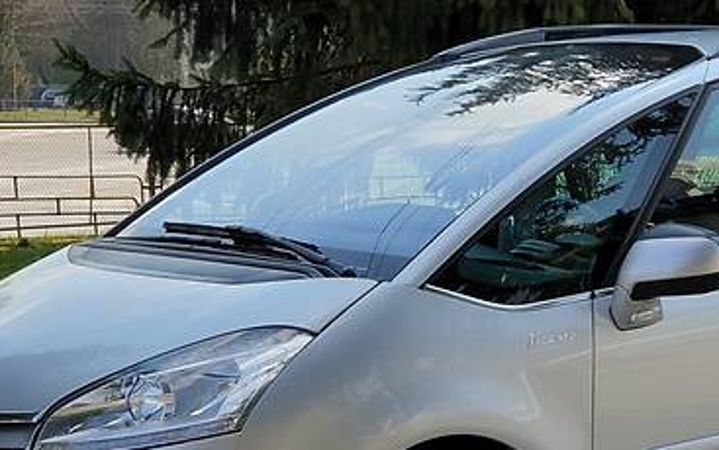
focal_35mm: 120
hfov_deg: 17.3
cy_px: 258
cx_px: 545
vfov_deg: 10.9
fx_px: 2353
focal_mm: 6
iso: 25
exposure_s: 1/507
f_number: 2.4
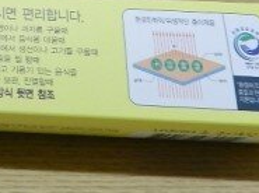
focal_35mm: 81
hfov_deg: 22.4
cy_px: -101
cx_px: -48
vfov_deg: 16.5
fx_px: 605
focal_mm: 4
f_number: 3.4
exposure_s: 1/15
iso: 400
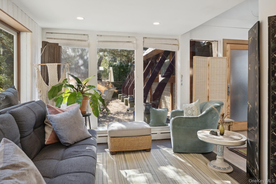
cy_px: 92
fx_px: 180
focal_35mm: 24
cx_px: 138
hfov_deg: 74.9
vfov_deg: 54.1
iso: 800
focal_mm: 23.5
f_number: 8
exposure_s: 1/160
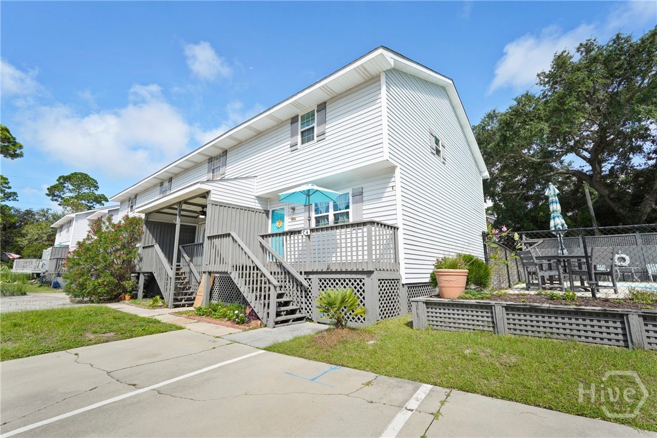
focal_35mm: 16
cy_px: 219
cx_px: 328
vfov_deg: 72.1
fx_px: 301
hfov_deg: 95.0
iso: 320
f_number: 9
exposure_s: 1/125
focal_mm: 16.5
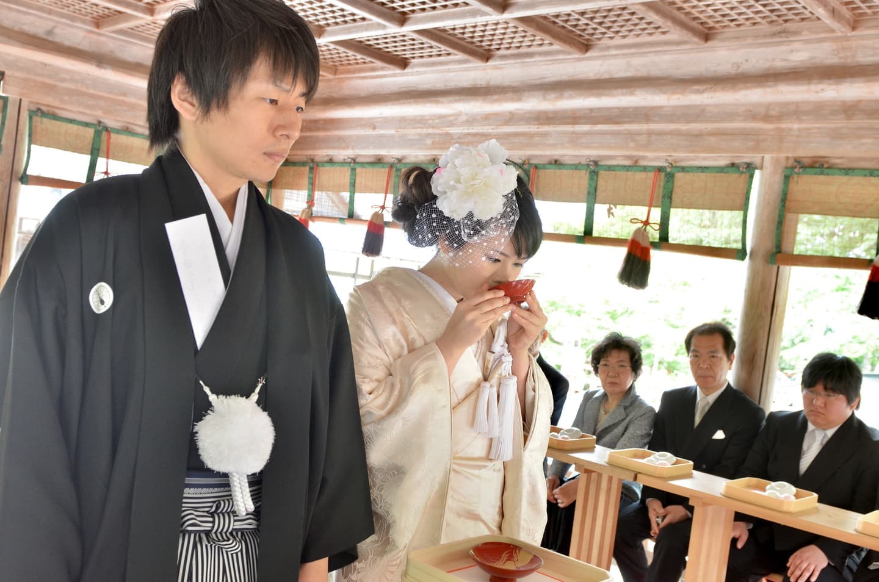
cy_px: 291
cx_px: 440
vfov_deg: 36.7
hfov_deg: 53.2
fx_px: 877
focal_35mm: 36
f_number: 4.5
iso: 800
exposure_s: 1/50
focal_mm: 24
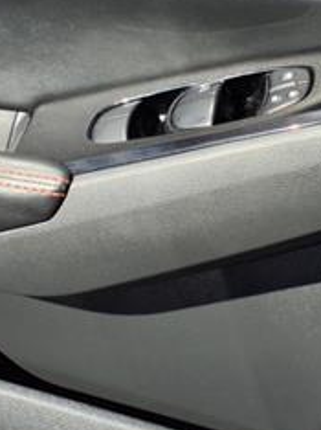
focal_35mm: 74
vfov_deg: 25.8
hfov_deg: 19.8
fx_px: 917
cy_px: 75
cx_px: 215
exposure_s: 1/909
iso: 40
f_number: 1.9
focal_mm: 3.58
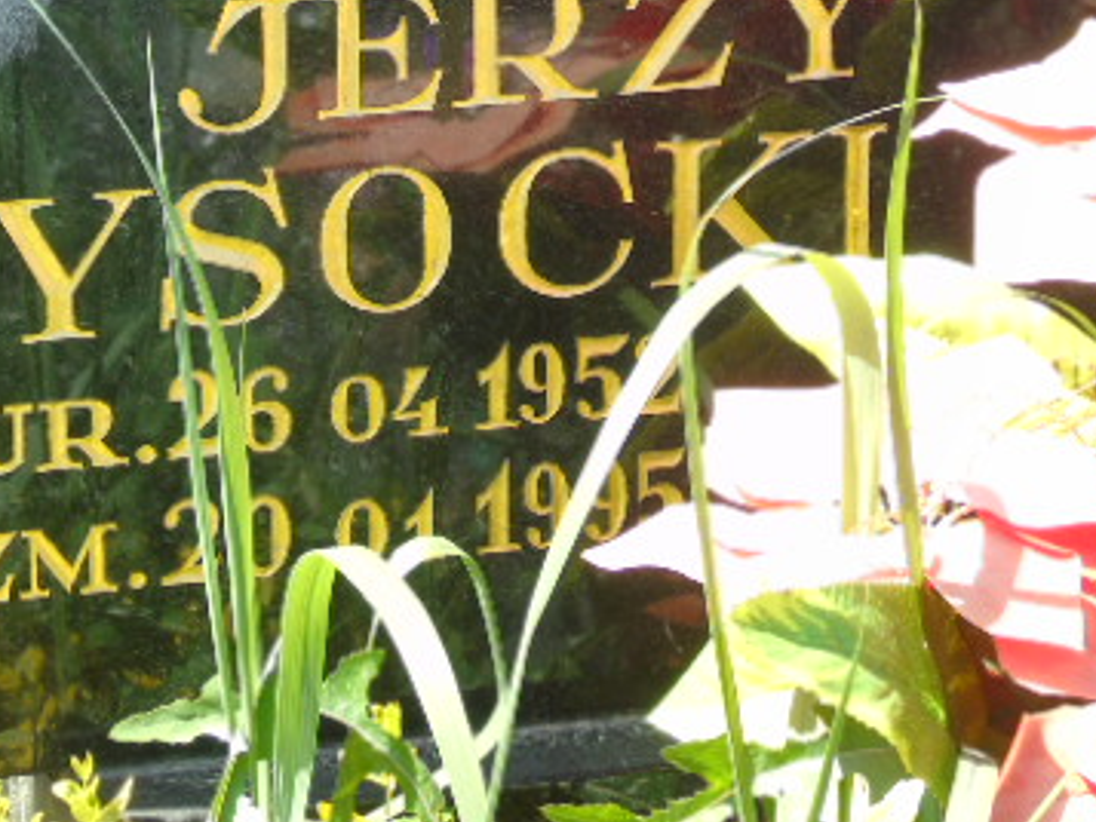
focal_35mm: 222
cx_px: 451
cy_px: 110
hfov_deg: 8.9
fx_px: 7031
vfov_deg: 6.7
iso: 80
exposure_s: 1/100
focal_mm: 22
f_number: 4.6
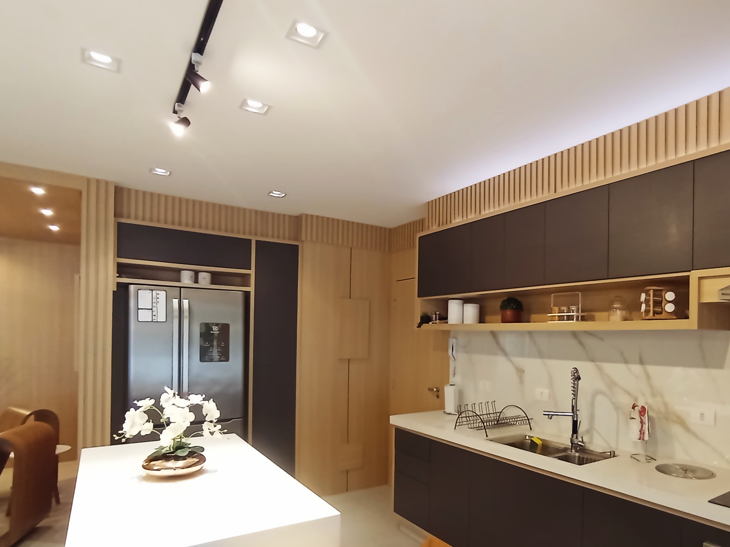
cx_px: 452
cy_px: 339
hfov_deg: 72.8
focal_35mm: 23
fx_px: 485
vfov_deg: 58.2
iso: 210
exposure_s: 1/30
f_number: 2.2
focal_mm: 1.65
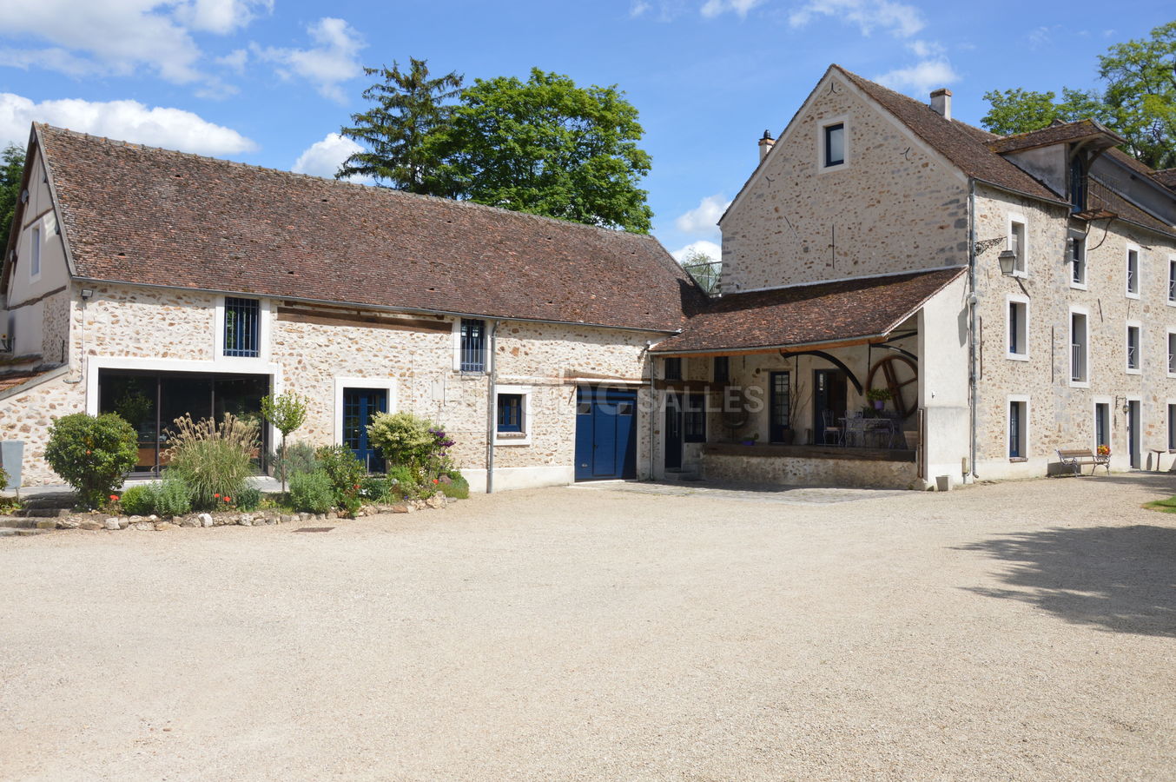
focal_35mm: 32
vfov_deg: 41.6
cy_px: 391
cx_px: 588
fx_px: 1028
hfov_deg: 59.5
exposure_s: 1/250
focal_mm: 21
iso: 100
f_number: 8
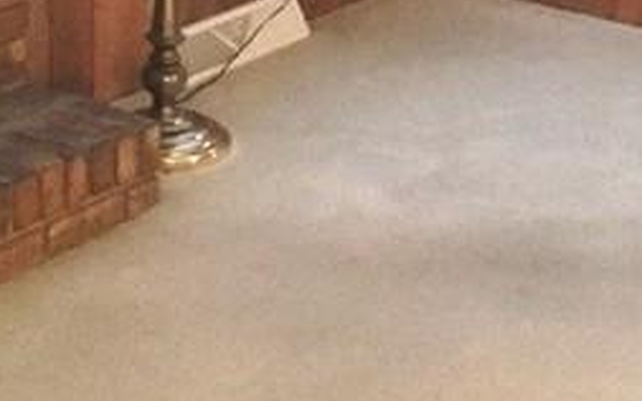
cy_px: -365
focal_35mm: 133
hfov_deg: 15.7
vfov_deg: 9.3
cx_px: 216
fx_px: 2327
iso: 250
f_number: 2.4
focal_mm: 3.3
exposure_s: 1/15
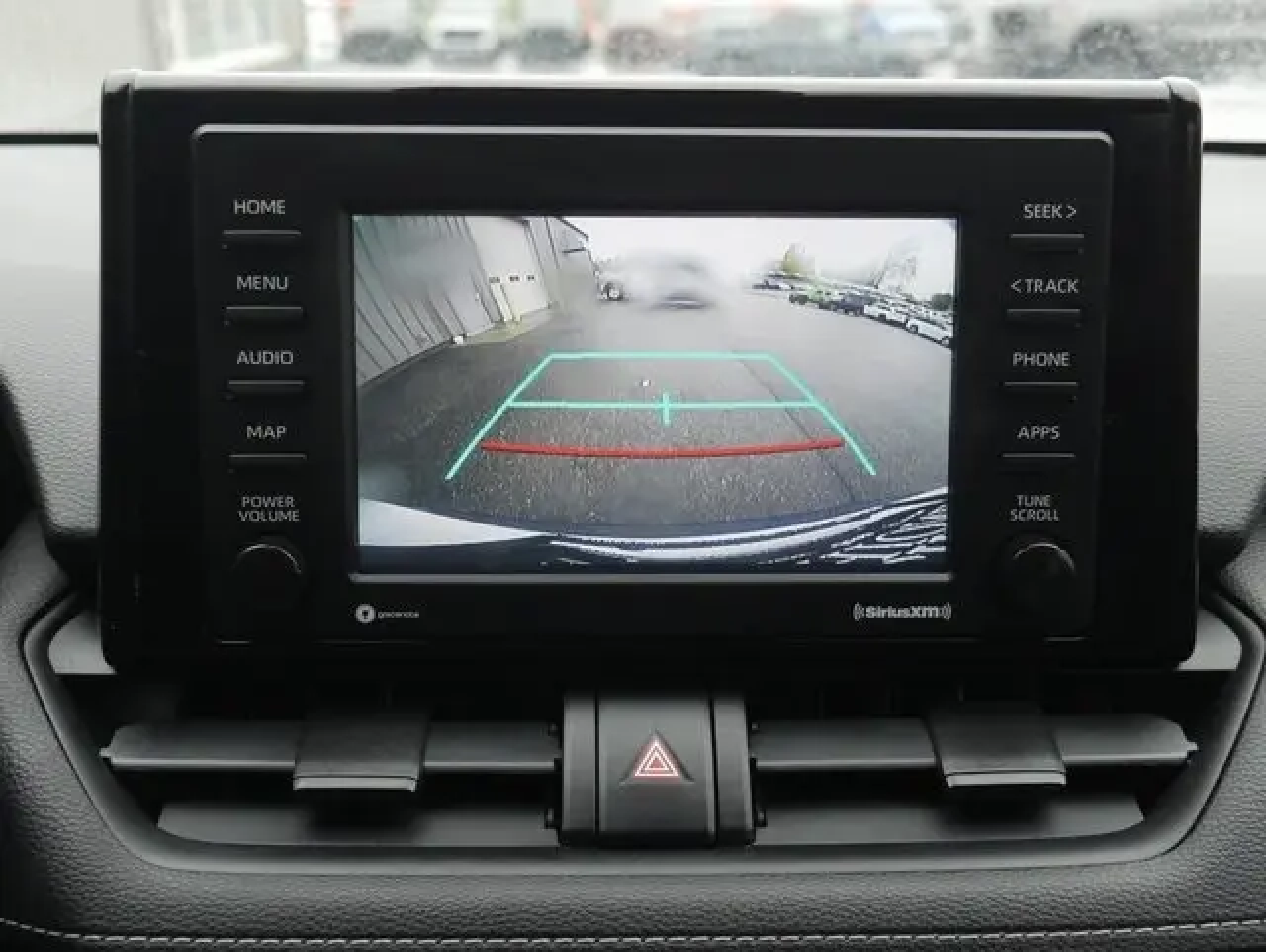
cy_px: 476
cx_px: 633
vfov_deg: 31.6
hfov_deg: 41.2
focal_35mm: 46
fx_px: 1684
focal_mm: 23
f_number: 5.1
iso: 1000
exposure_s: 1/60
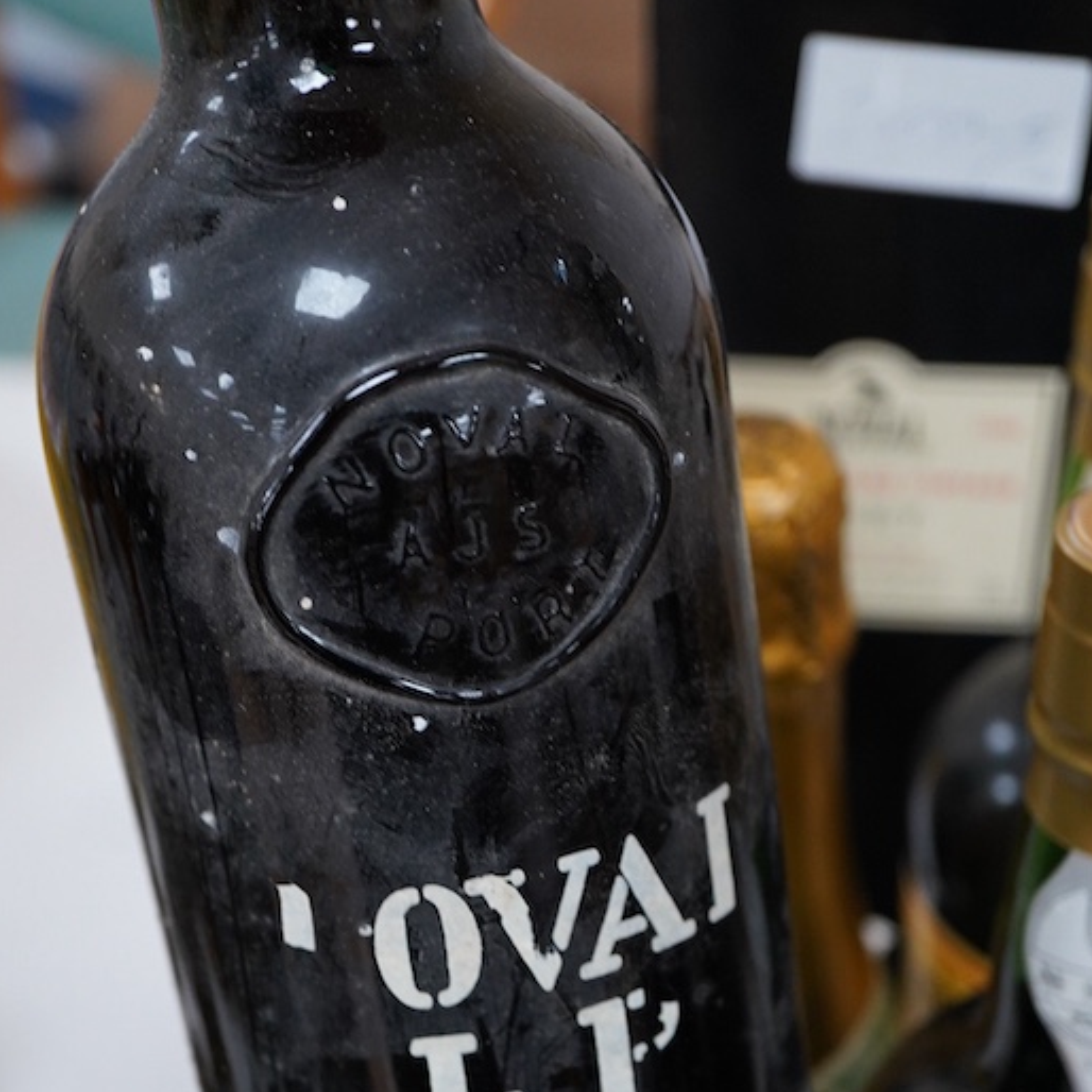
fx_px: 2391
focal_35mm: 67
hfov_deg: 25.7
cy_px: 818
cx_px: 497
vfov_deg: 25.4
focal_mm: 30
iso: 1250
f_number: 3.5
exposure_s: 1/125
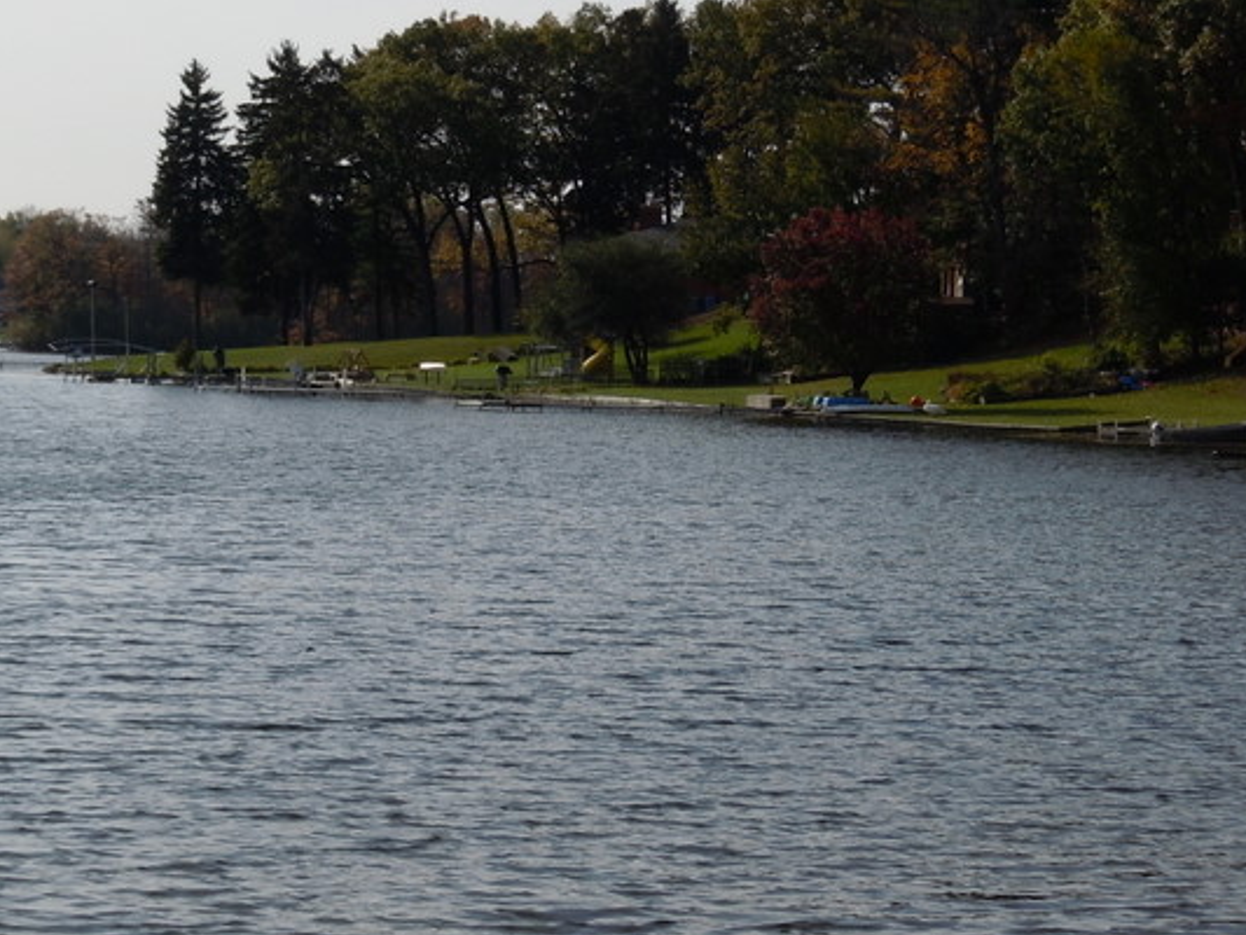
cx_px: 332
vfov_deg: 9.7
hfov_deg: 12.9
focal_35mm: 153
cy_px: 418
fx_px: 5508
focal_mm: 18.3
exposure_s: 1/800
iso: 100
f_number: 5.4
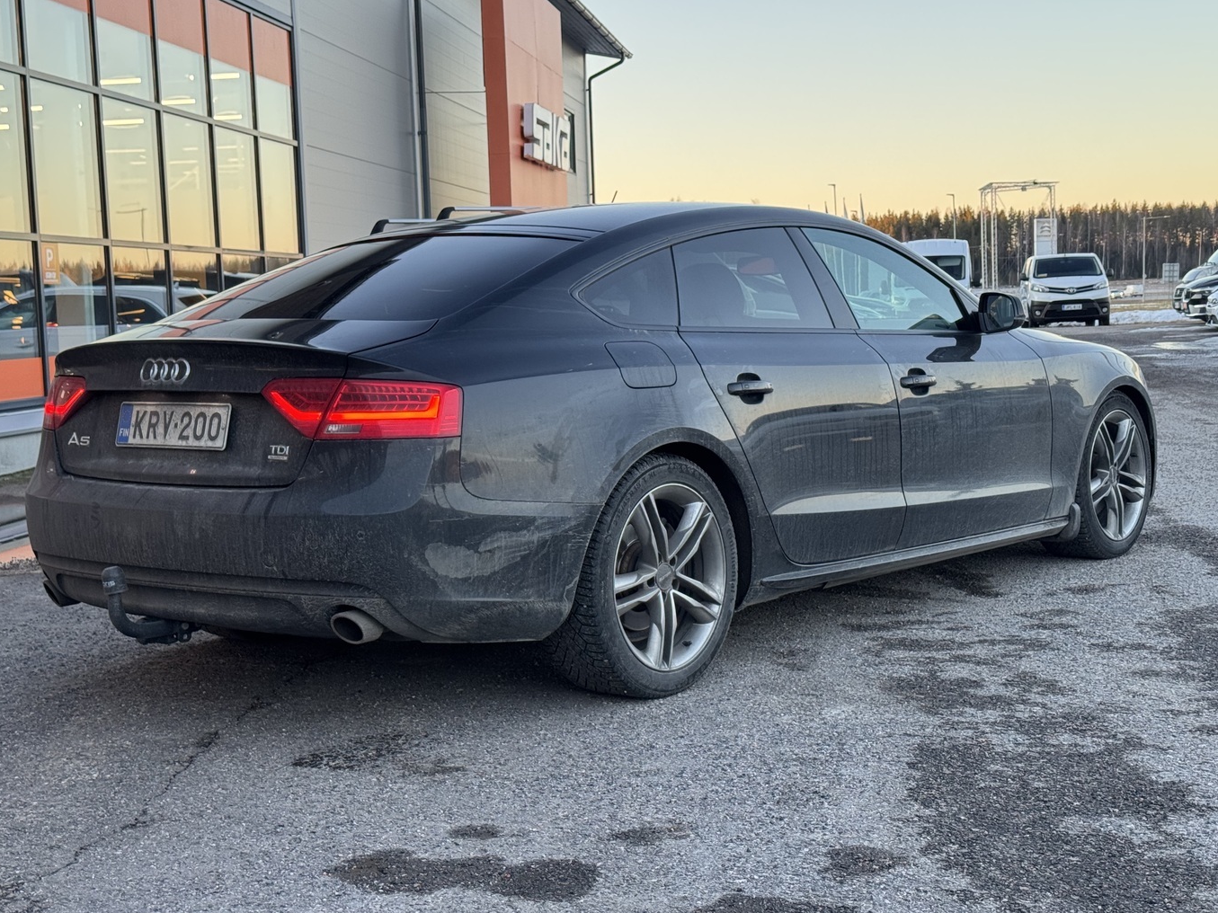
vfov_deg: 28.6
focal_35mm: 51
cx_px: 600
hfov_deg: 37.5
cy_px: 456
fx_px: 1794
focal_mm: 6.76
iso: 80
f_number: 1.78
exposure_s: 1/150
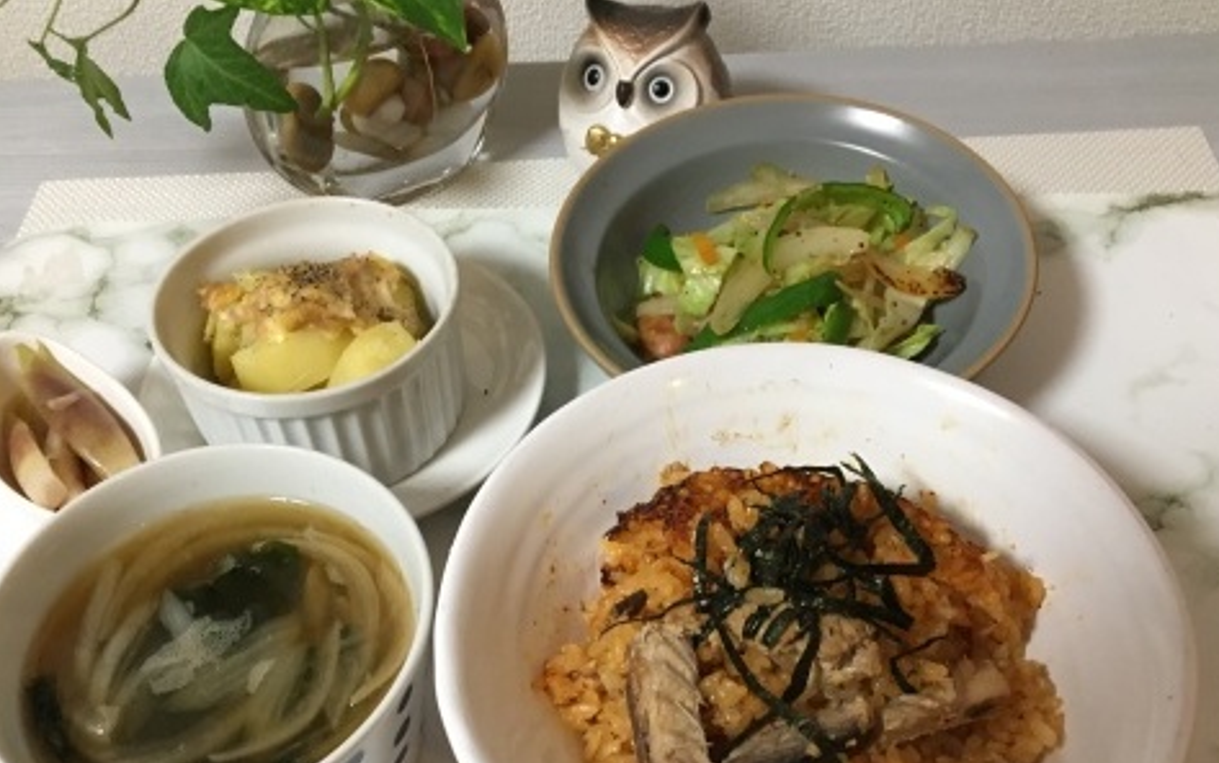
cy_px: 451
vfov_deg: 32.7
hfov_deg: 50.4
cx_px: 588
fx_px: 1296
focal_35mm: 39
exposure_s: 1/17
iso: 200
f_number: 2.2
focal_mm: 4.15
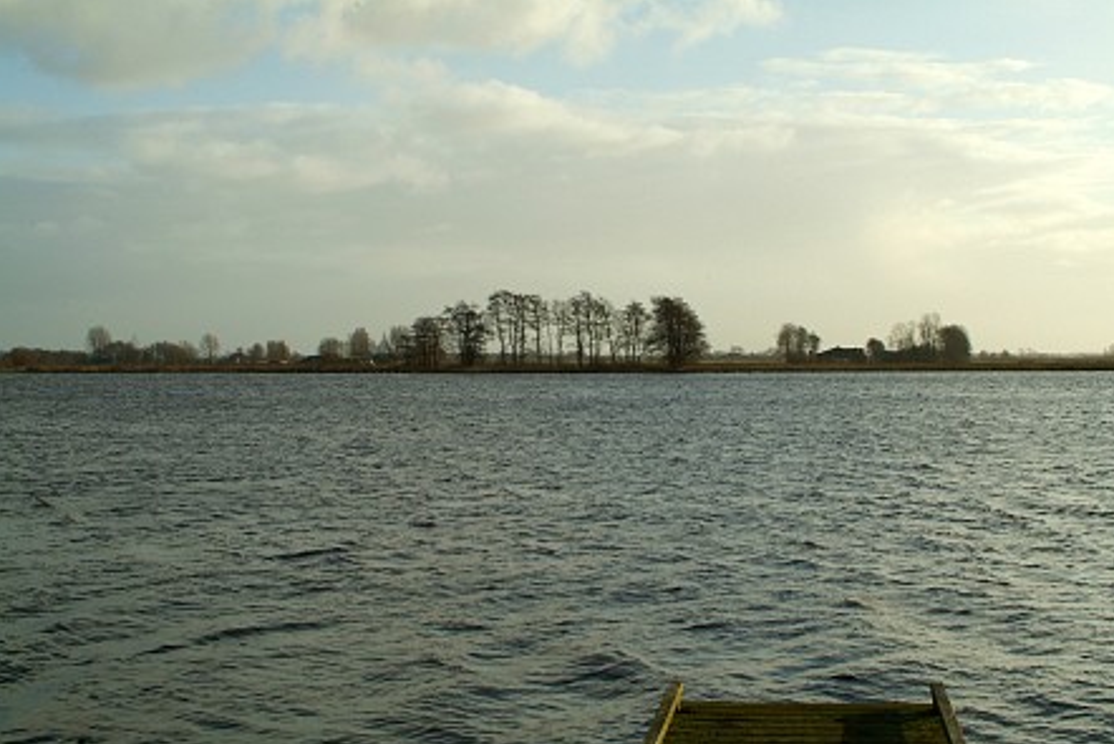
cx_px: 565
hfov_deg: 36.9
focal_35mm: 54
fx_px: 1671
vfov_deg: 25.1
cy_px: 377
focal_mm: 35
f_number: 11
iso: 400
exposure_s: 1/500
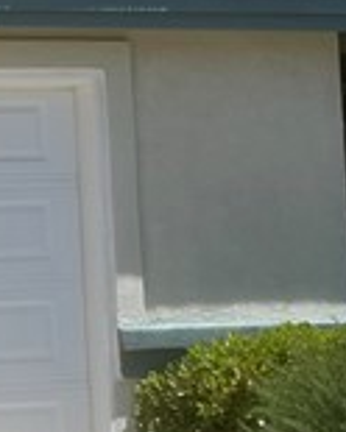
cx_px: -173
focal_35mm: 168
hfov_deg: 9.0
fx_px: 2150
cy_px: 162
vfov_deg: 11.5
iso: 50
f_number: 1.6
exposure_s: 1/5076
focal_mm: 5.1
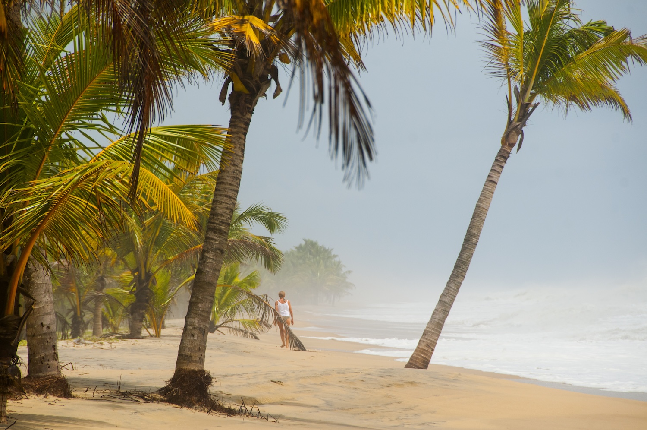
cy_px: 215
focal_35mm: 300
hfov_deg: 6.9
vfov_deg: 4.6
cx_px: 324
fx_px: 5385
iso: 200
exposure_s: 1/1600
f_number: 8
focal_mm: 200
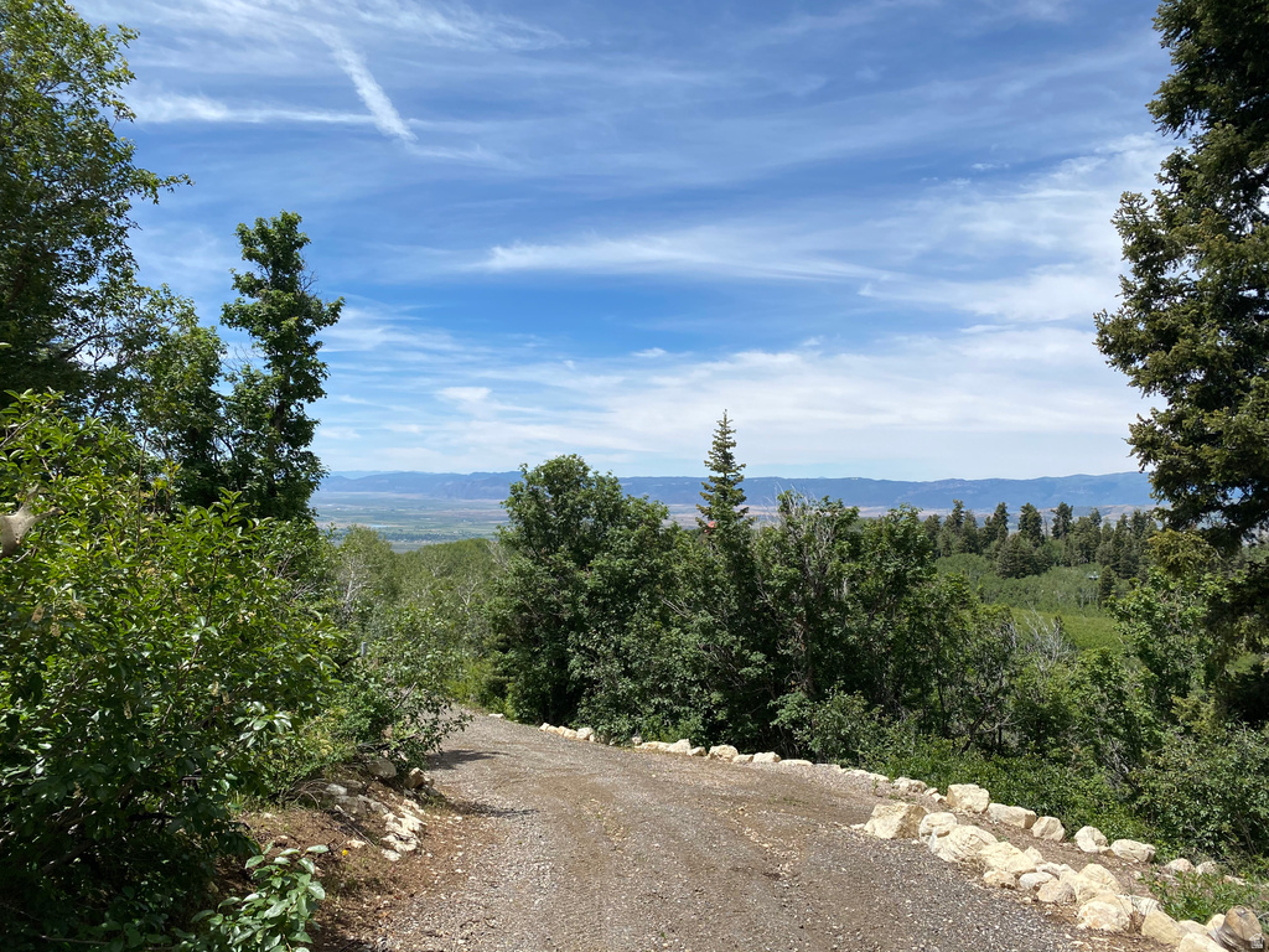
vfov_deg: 53.1
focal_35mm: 26
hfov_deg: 67.3
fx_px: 953
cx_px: 634
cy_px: 476
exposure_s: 1/3610
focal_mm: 4.25
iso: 32
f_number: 1.8
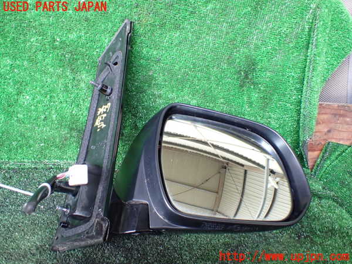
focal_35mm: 30
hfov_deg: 60.0
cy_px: 132
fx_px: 305
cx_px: 176
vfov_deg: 46.8
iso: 800
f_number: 2.3
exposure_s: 1/80
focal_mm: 5.4
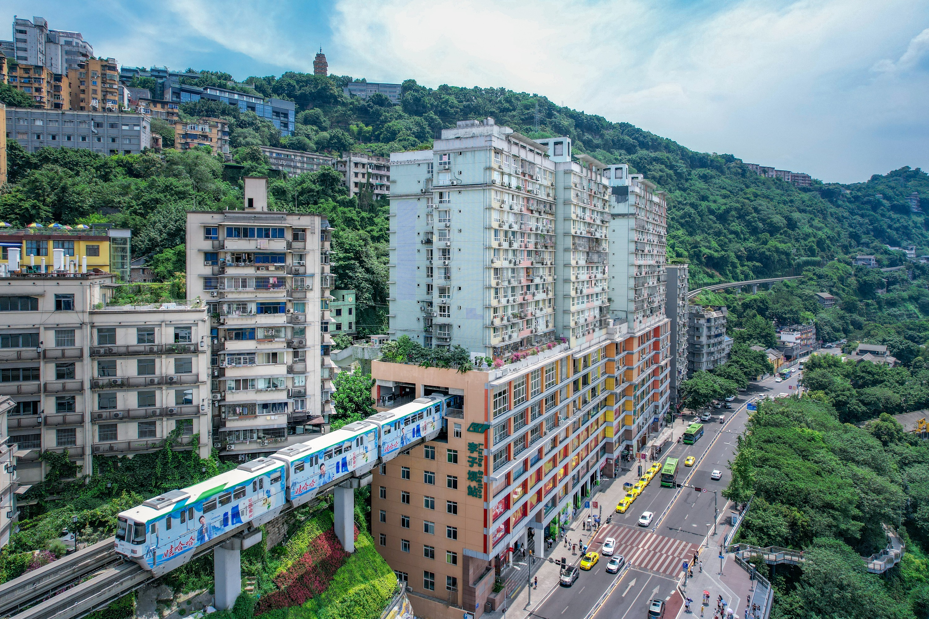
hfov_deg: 78.6
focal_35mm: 22
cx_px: 464
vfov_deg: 57.2
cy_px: 310
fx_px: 568
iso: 100
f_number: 2.8
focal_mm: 8.38
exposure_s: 1/1600
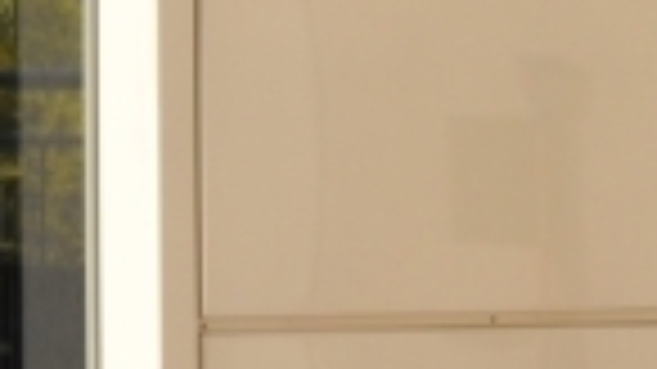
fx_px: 15741
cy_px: -106
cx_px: -909
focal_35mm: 904
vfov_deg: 1.3
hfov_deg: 2.4
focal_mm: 105
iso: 200
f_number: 13
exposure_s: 1/200
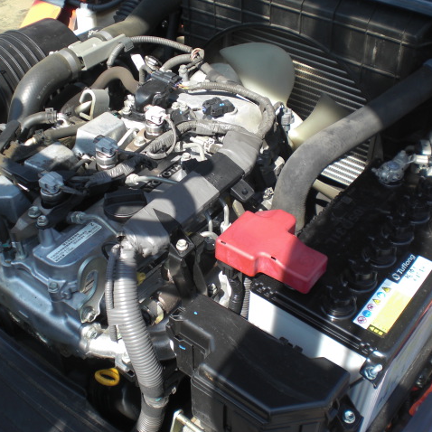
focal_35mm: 45
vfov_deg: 37.6
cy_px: 216
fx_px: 635
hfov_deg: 37.5
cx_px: 205
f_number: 3.1
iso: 64
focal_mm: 6.3
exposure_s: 1/320
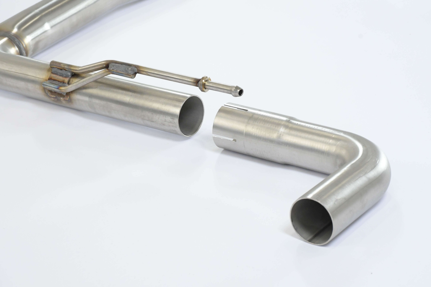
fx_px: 1077
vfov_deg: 15.2
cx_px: 216
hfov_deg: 22.6
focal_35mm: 90
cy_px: 144
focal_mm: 60
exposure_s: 1/160
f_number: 11
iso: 4000
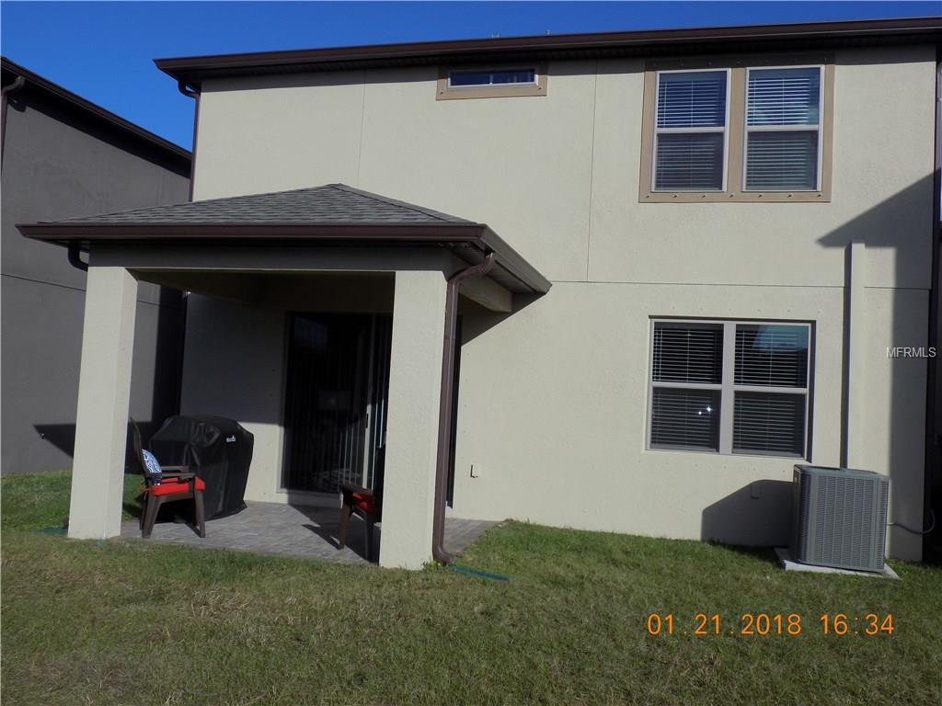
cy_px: 353
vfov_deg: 46.8
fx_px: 816
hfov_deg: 60.0
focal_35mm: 30
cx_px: 471
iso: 80
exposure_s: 1/160
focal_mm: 5.3
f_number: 10.6
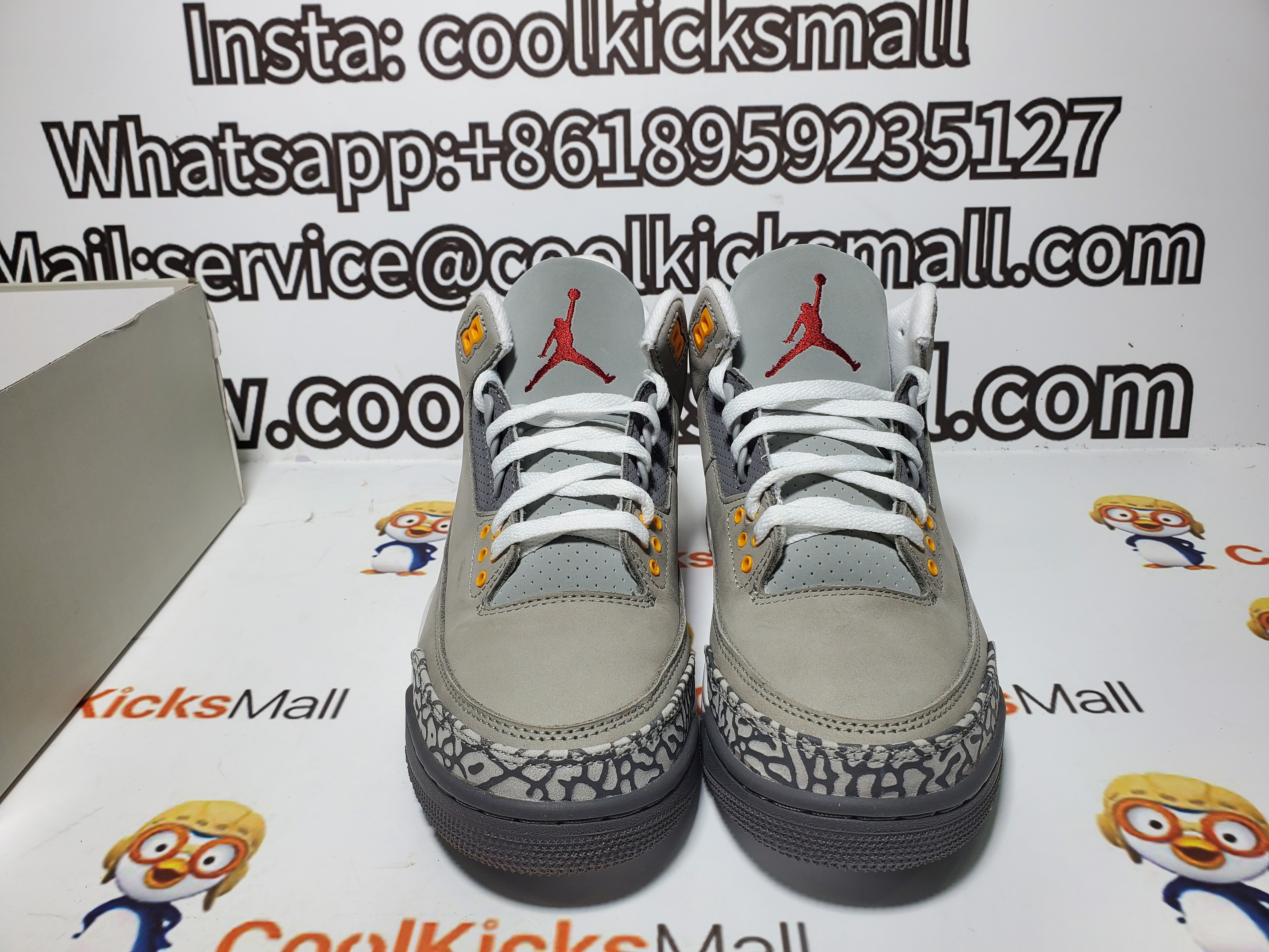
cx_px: 634
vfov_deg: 53.1
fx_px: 953
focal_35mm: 26
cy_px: 476
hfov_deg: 67.3
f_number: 2.4
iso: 50
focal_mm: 4.3
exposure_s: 1/271
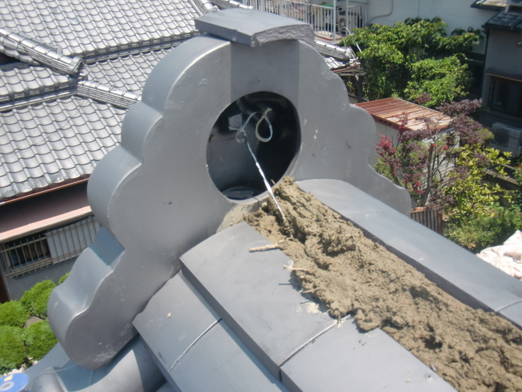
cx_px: 261
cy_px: 196
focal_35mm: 38
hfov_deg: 49.0
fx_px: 573
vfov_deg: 37.7
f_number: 3.9
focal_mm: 6.66
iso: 64
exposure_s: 1/320
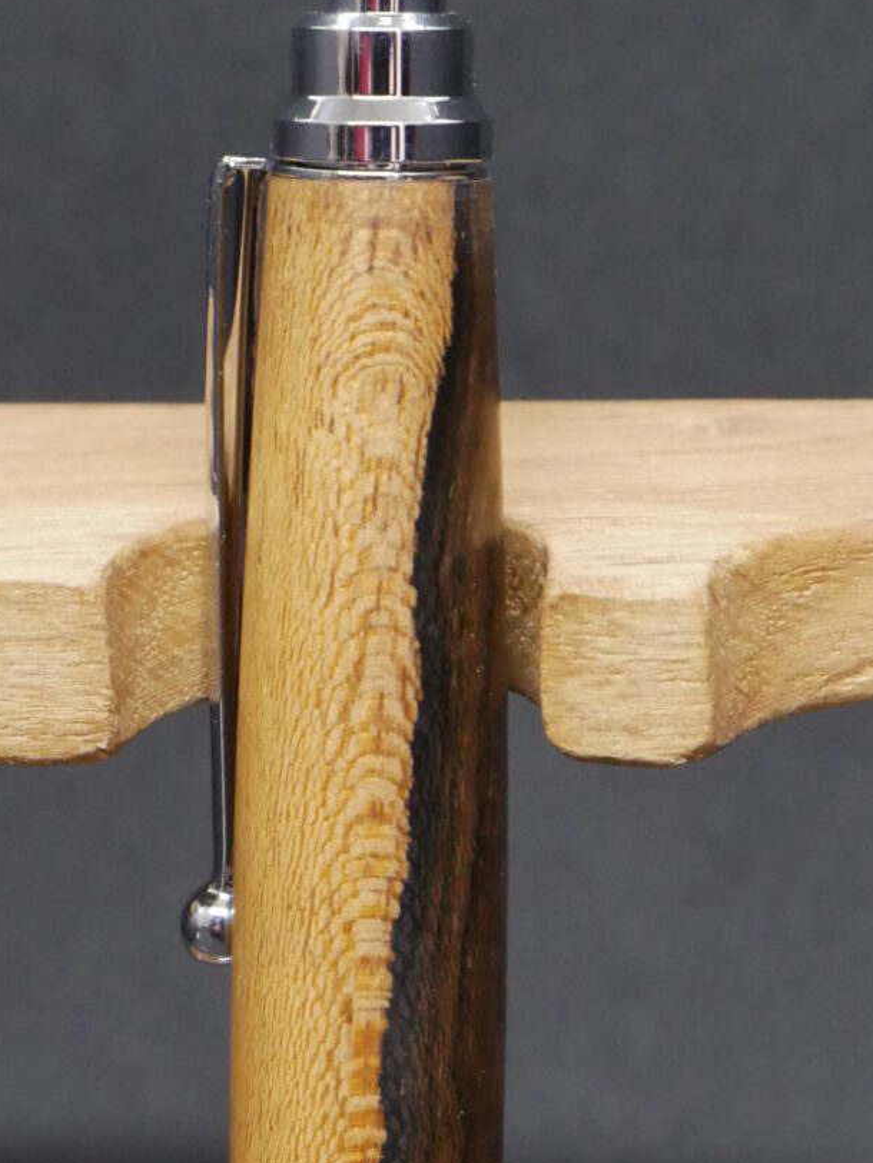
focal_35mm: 126
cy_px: 976
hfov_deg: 11.8
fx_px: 4236
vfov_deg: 15.5
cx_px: 452
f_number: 5
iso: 1600
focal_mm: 20
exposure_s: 1/60
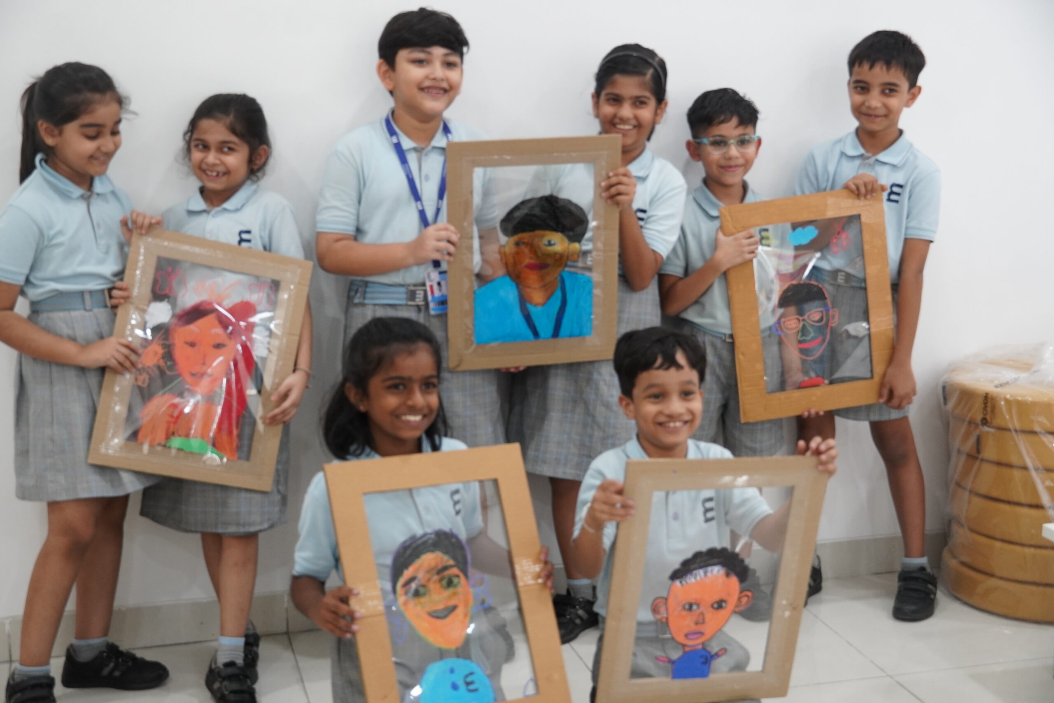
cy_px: 352
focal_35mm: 52
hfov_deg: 37.8
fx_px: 1537
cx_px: 527
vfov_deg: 25.8
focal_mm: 35
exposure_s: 1/60
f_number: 4.5
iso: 1000
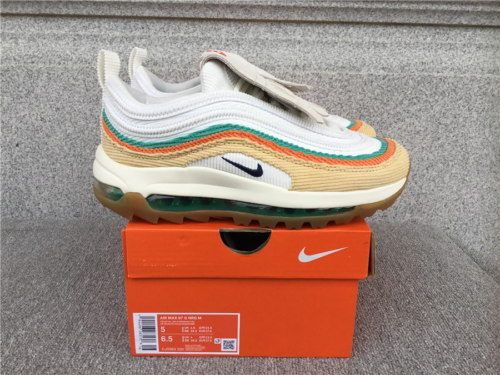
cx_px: 250
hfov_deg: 58.4
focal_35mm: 31
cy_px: 188
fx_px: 448
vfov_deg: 45.4
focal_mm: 3.3
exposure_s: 1/327
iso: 25
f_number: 2.4
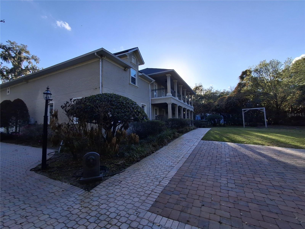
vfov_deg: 78.1
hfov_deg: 94.5
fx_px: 141
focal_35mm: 16
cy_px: 114
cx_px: 152
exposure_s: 1/1379
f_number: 2.2
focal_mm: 1.64
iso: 40
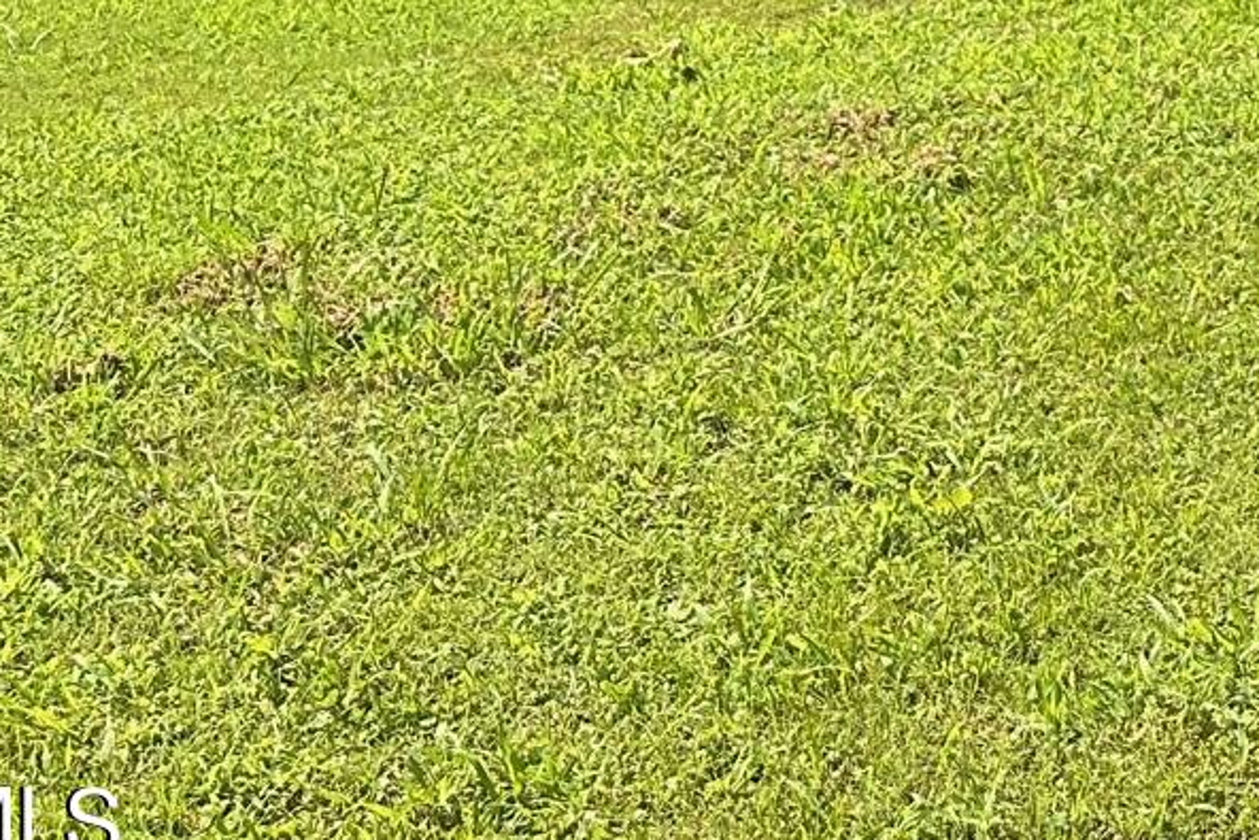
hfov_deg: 20.8
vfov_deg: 14.3
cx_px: 1827
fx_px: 2973
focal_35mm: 85
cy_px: -640
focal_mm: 6.86
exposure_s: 1/2155
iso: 80
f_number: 1.78
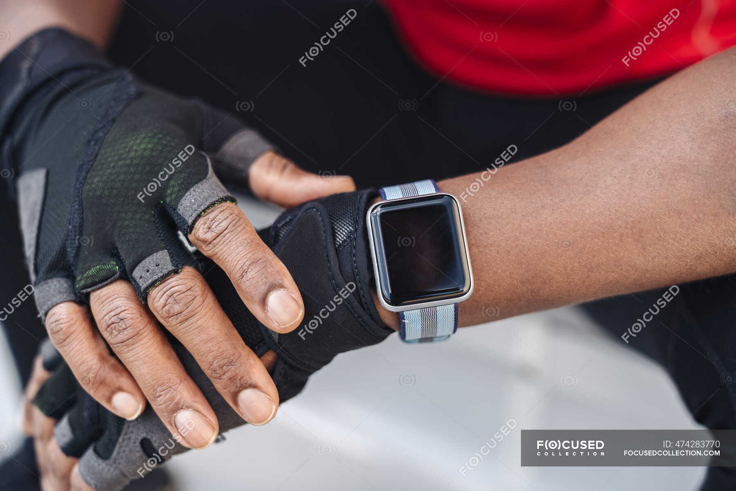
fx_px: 879
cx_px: 368
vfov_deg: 31.2
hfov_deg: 45.4
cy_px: 246
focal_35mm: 43
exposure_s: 1/400
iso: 200
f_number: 2.8
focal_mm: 43
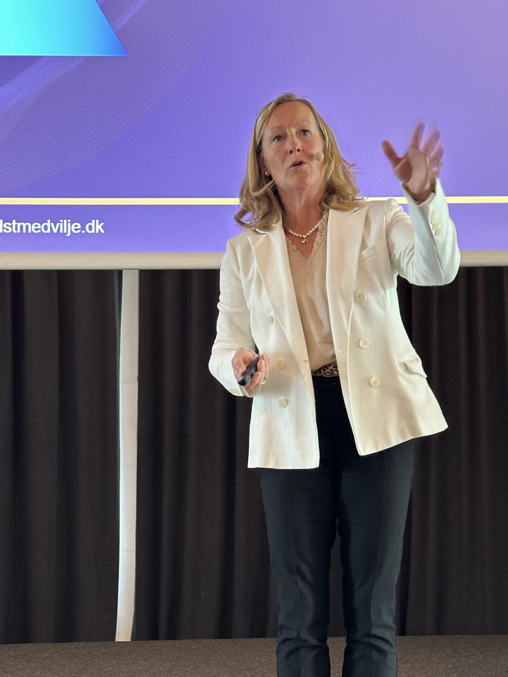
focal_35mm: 62
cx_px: 313
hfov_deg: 23.6
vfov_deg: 31.1
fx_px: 1213
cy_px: 410
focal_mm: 6.86
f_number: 1.78
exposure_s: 1/50
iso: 250
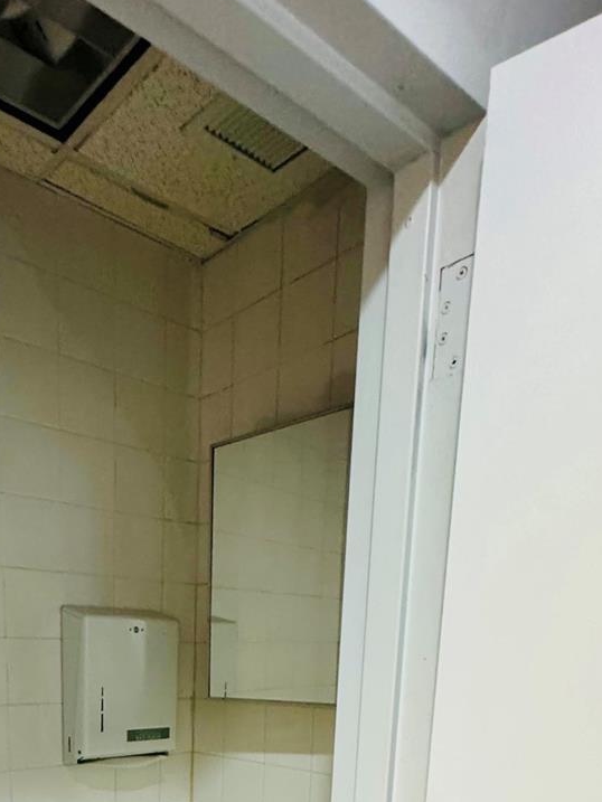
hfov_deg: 45.2
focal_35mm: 30
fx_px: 695
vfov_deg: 48.9
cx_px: 149
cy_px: 805
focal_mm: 2.22
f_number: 2.2
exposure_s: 1/60
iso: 400
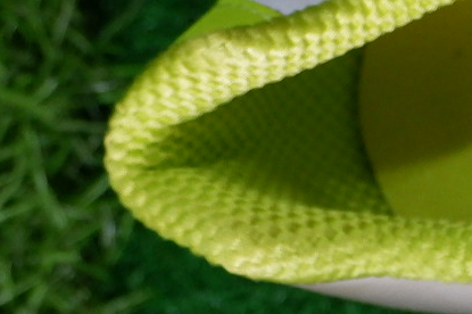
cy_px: 394
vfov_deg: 5.9
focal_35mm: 232
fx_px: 3039
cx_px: 987
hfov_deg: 8.4
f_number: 4.2
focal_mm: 21.5
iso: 640
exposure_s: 1/34
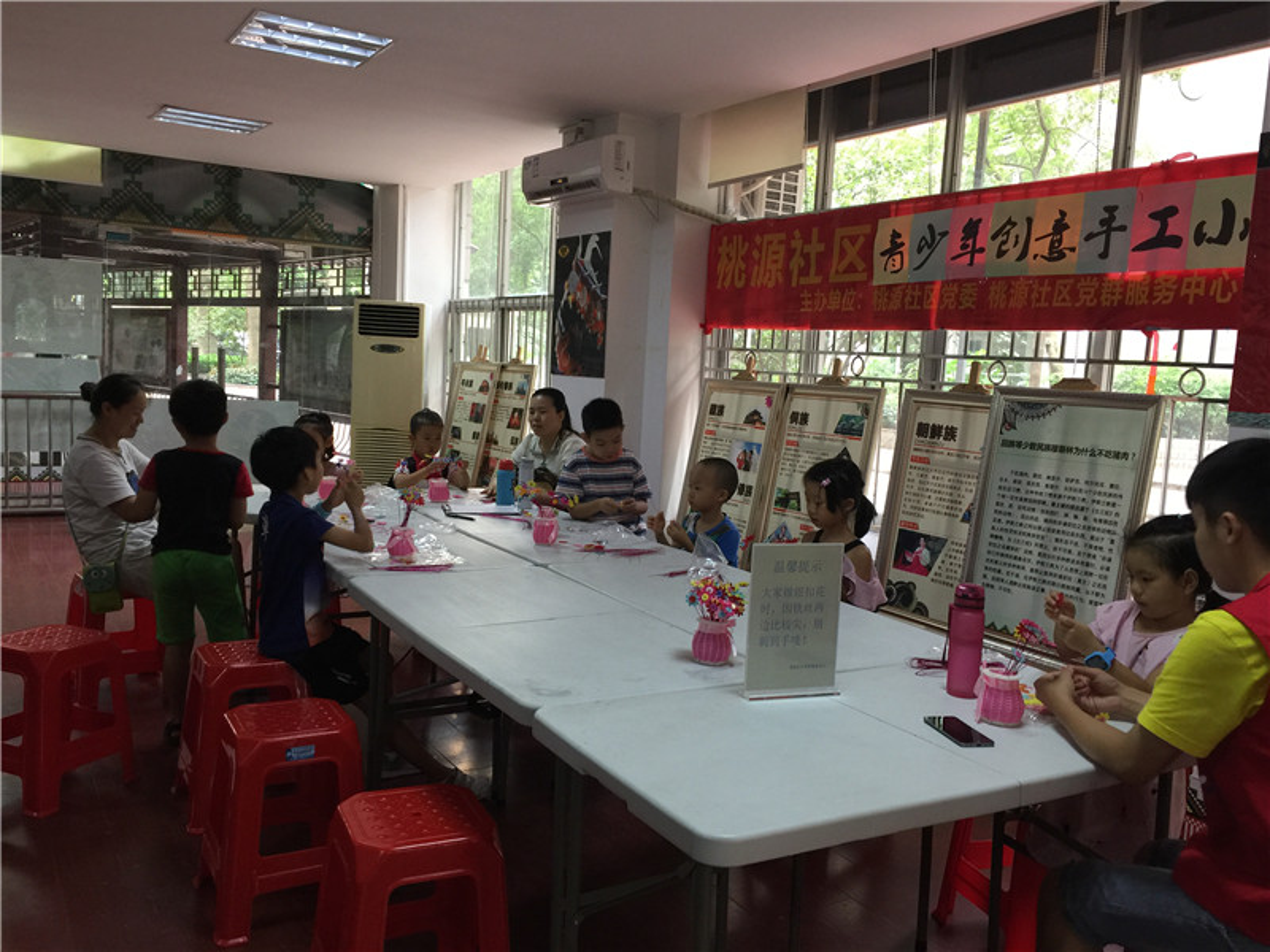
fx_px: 1064
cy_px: 476
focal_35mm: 29
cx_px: 635
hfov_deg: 61.7
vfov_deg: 48.2
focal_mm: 4.15
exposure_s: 1/17
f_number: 2.2
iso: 80
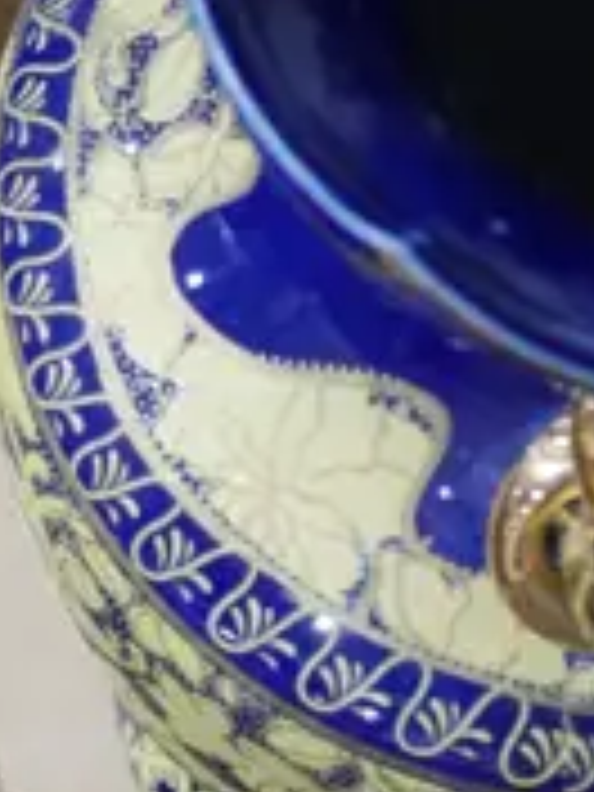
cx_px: -227
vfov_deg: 10.0
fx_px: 4530
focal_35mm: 198
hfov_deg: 7.4
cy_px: 410
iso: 800
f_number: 4
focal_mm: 17
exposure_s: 1/60
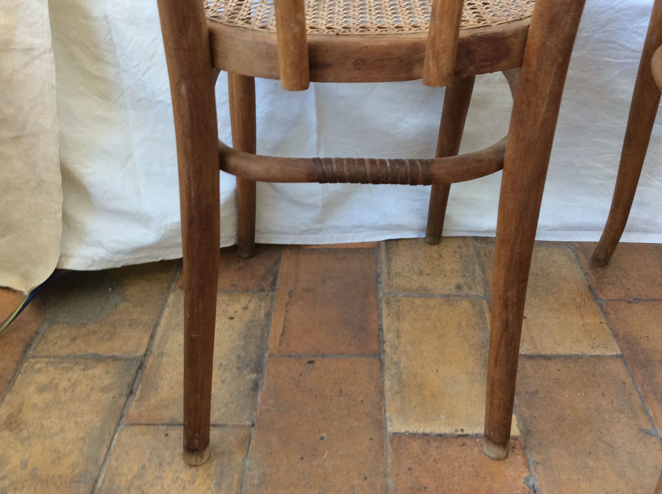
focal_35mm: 38
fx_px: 726
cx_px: 324
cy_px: 209
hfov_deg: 49.0
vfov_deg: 37.5
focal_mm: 3.3
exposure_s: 1/25
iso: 64
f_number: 2.4
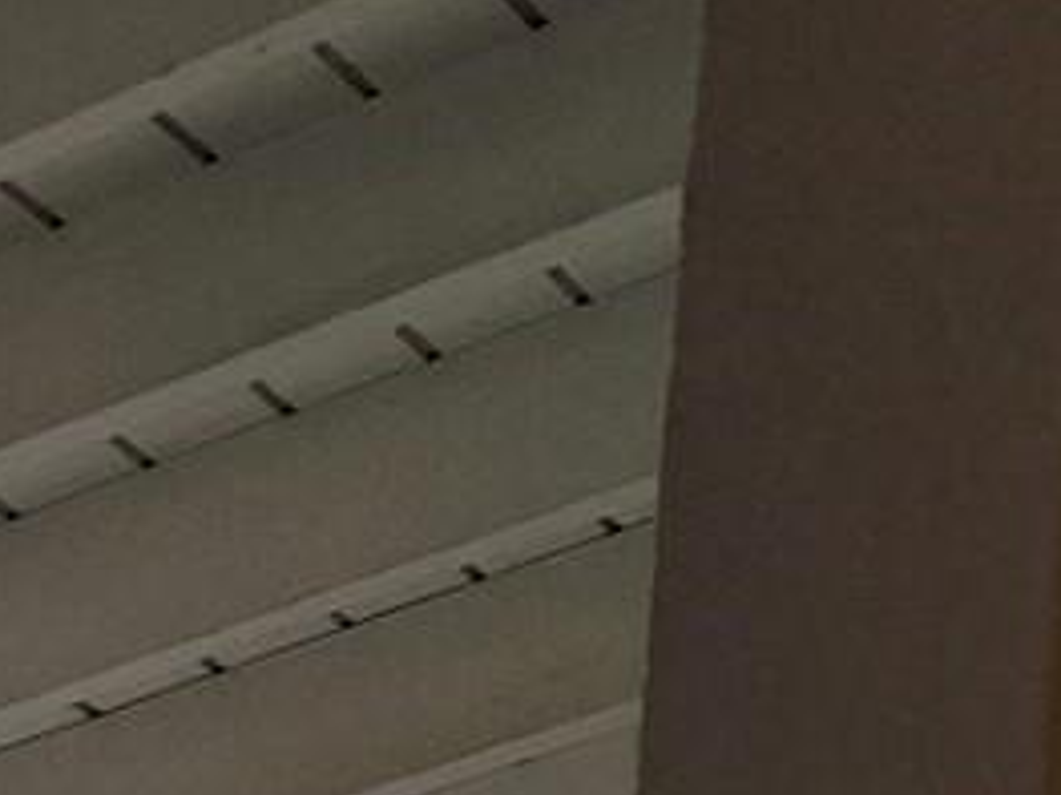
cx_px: -1702
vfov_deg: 8.5
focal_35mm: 152
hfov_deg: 10.6
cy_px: 2216
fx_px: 4657
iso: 40
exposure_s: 1/120
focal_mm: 4.69
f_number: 1.8
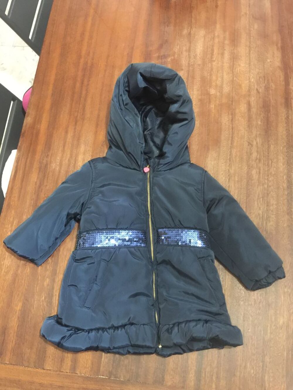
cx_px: 146
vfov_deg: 61.7
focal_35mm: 29
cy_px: 195
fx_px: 327
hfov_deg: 48.2
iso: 125
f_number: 2.2
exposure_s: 1/4
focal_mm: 4.15
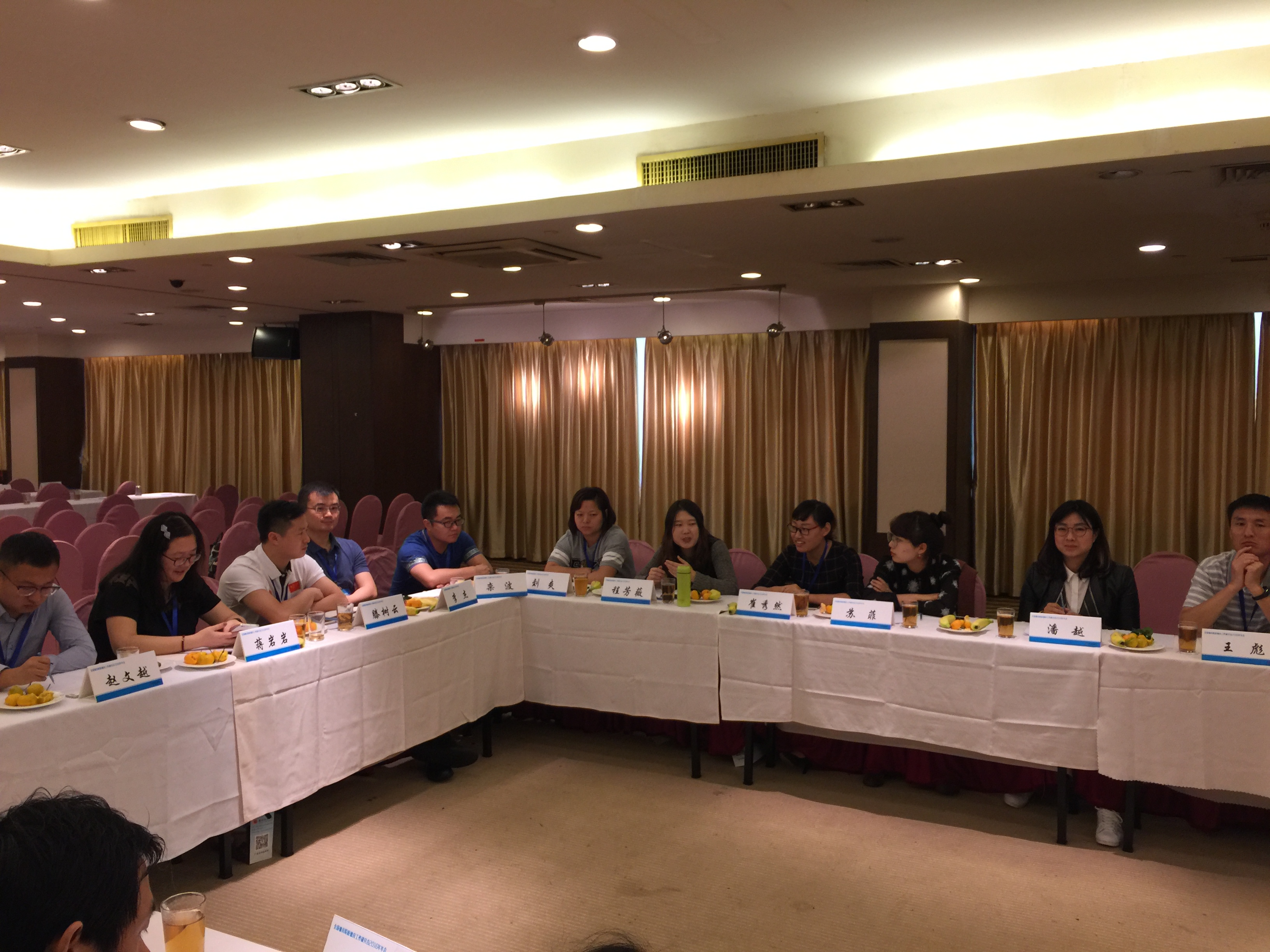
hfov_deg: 61.7
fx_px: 1064
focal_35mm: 29
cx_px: 635
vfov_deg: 48.2
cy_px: 476
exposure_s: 1/33
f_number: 2.2
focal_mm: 4.15
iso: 64
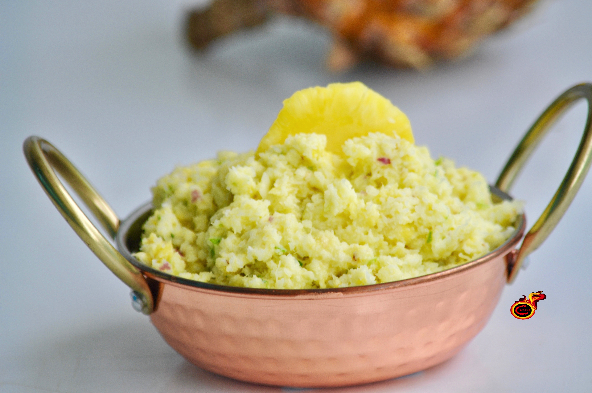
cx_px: 296
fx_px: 6898
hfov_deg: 4.9
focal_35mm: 420
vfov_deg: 3.3
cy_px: 196
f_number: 8
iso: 200
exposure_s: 1/125
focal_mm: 280
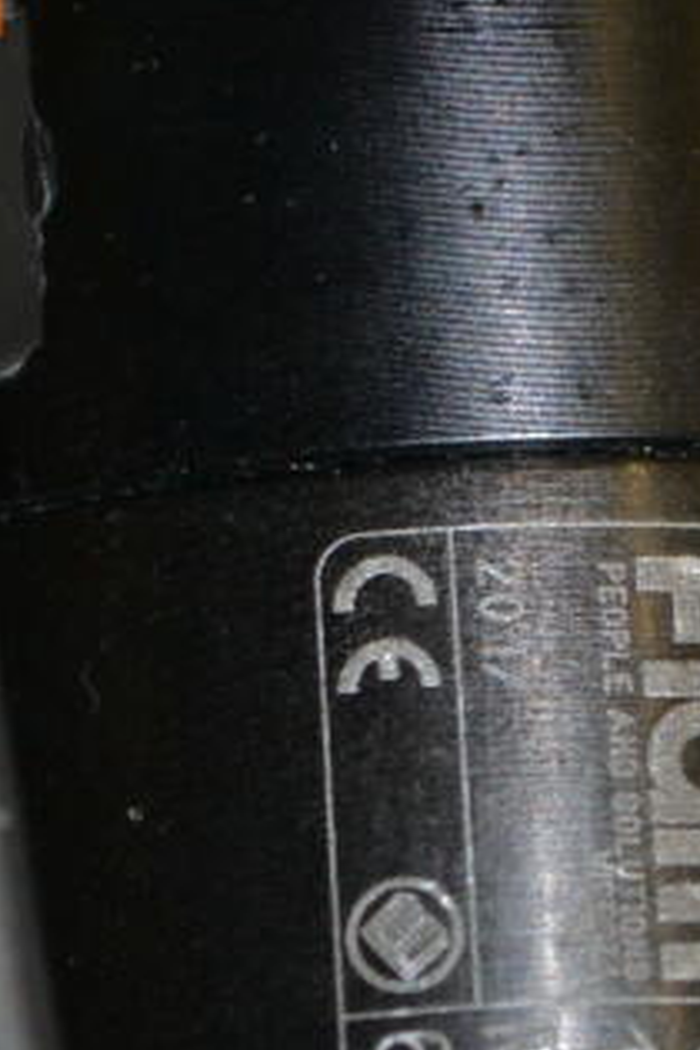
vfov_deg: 7.5
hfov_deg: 5.0
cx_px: 580
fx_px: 7991
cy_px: 447
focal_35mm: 274
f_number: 5.6
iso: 500
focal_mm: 48
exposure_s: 1/60
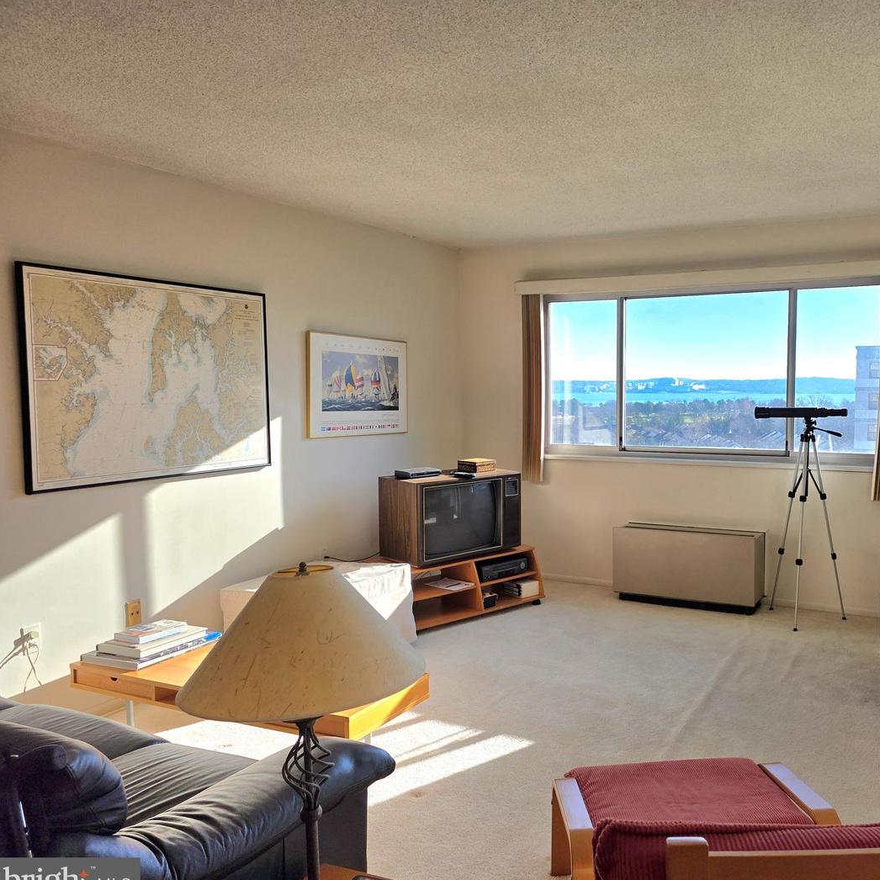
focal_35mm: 28
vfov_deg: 57.3
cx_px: 598
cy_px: 452
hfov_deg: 55.9
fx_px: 805
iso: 80
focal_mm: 6.3
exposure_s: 1/5000
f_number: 1.7
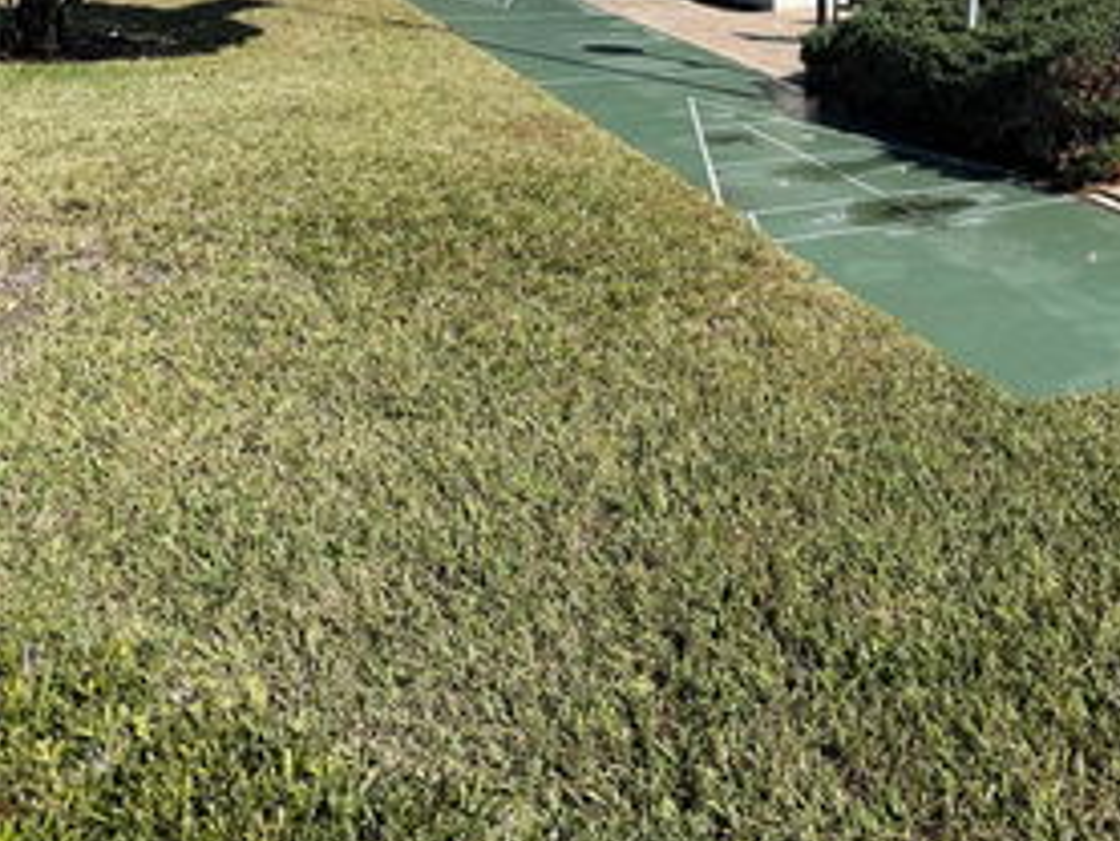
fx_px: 1198
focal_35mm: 37
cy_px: 218
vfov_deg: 37.8
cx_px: 859
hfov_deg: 47.9
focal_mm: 6.76
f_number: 1.78
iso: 80
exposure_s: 1/5714
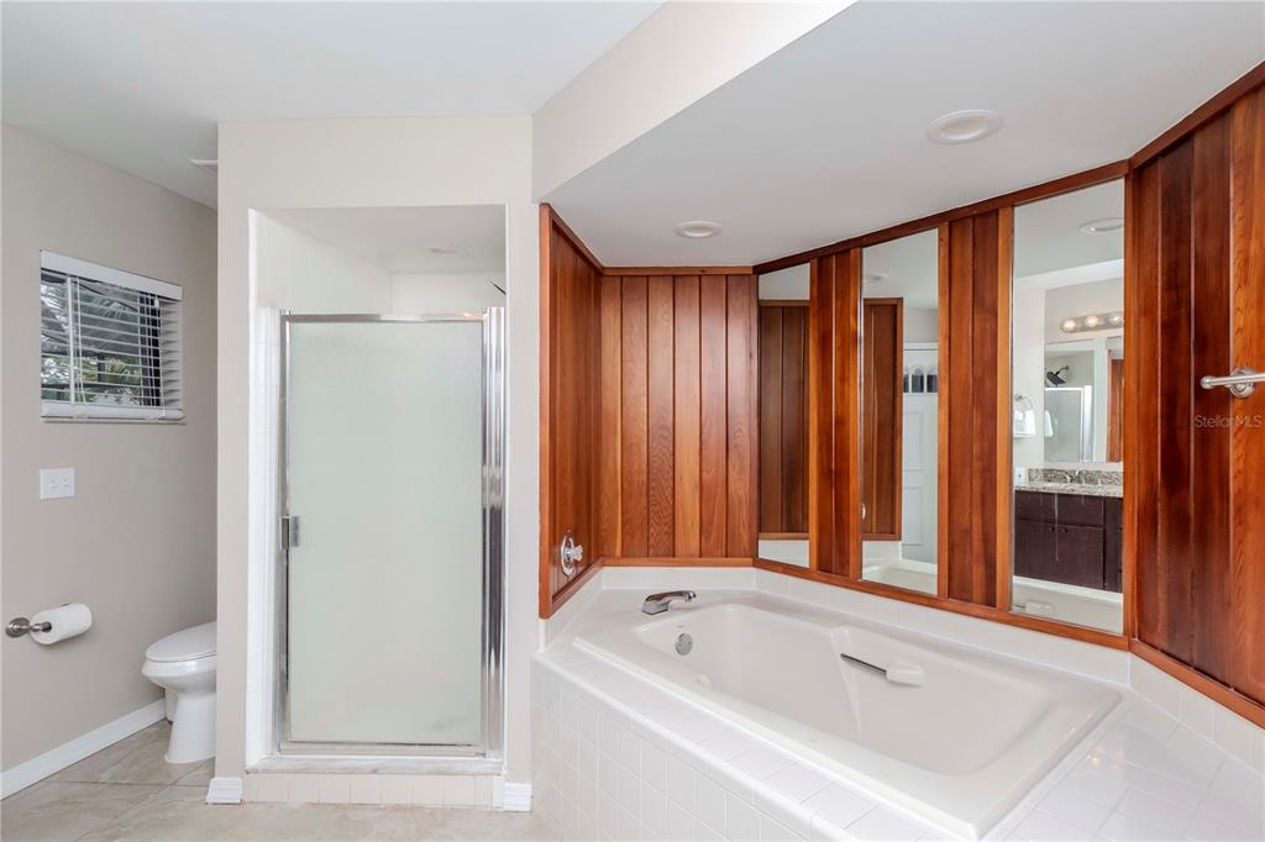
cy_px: 421
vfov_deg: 77.3
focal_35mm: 15
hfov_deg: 100.4
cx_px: 632
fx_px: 527
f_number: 10
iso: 500
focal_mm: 10
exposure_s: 1/200
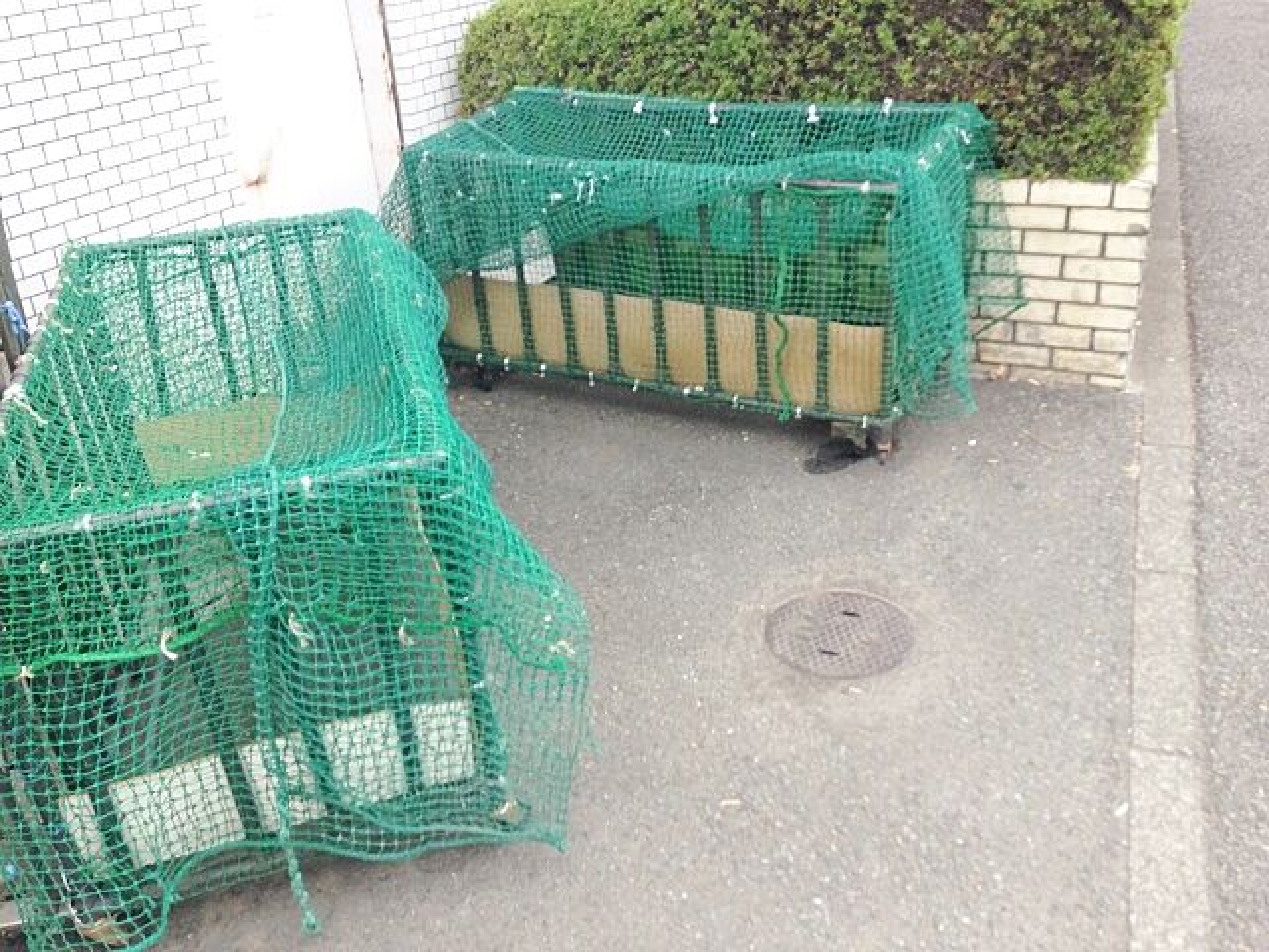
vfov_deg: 42.9
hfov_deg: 55.4
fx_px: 1210
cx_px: 634
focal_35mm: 33
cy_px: 476
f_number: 2.4
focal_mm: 4.12
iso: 50
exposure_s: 1/242
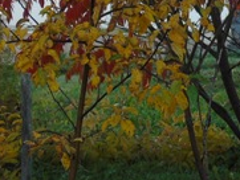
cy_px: -9
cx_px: 320
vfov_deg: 8.3
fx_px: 1235
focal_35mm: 178
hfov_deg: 10.8
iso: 80
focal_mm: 8.2
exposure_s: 1/125
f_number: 4.1
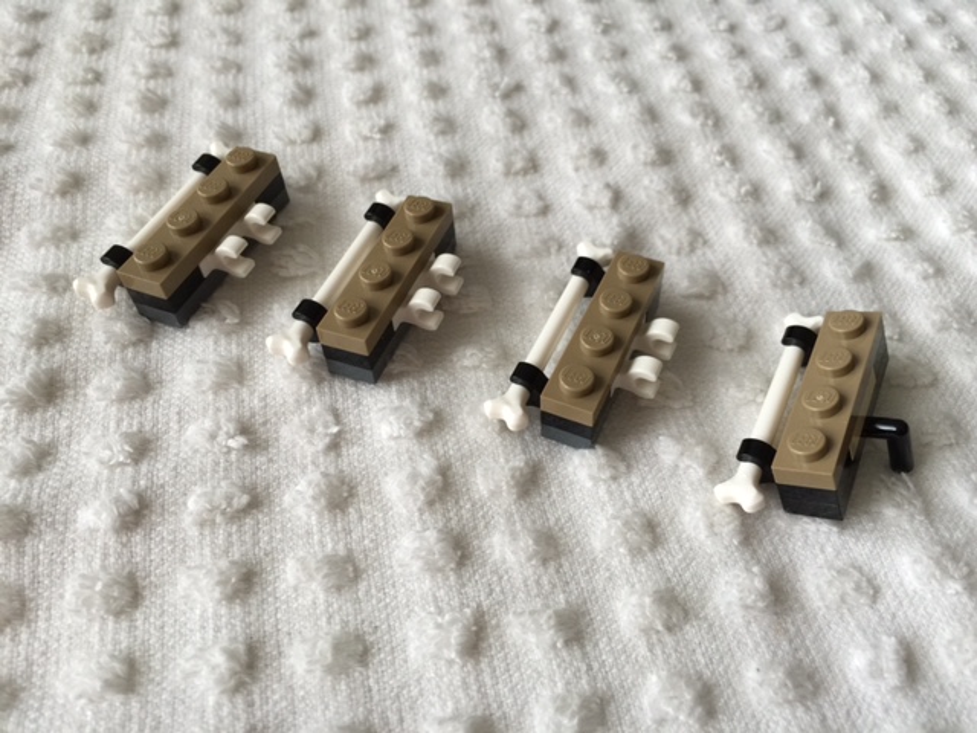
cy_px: 366
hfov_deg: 61.7
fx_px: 818
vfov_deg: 48.2
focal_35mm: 29
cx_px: 488
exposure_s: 1/30
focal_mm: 4.15
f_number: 2.2
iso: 32
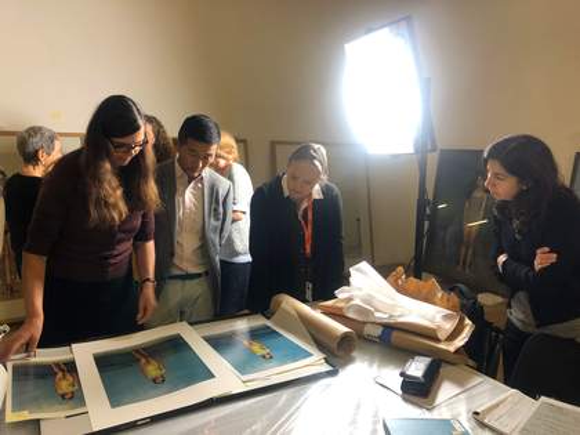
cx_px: 290
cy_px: 218
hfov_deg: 63.4
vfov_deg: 49.7
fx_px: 469
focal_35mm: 28
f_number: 1.8
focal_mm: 3.99
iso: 32
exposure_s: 1/20
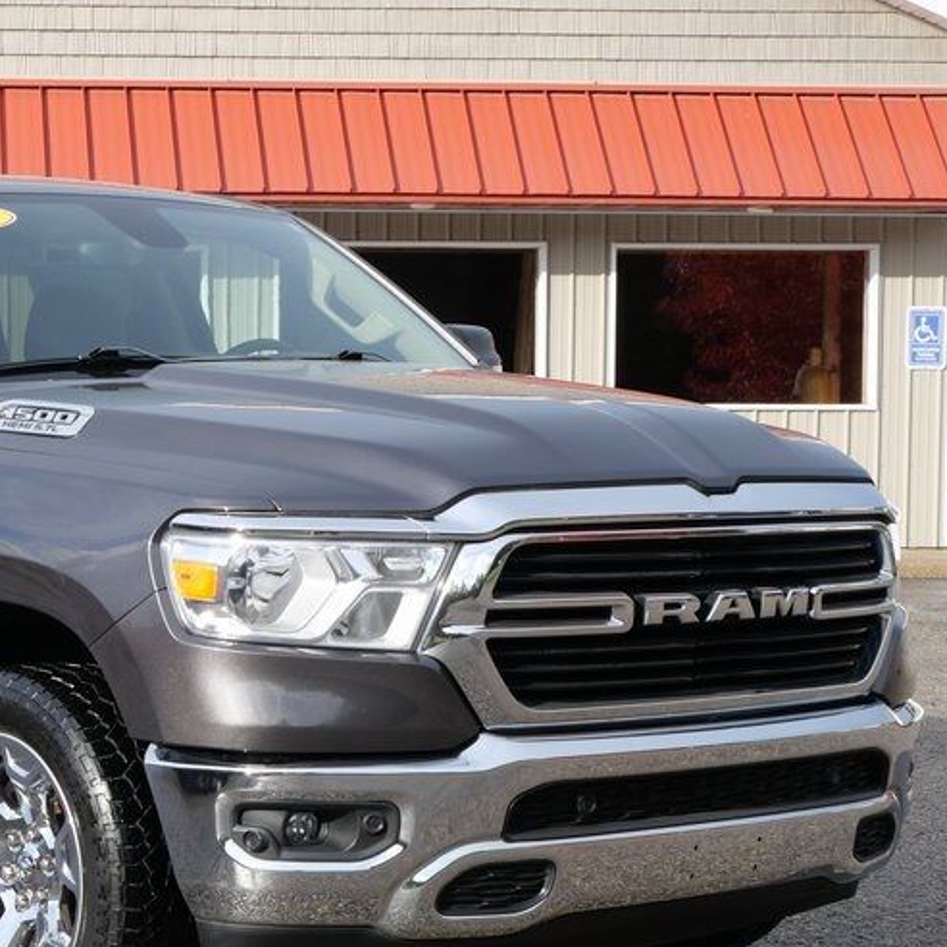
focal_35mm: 92
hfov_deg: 18.4
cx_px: 13
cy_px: 645
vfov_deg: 18.8
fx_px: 2848
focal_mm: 25
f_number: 8
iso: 200
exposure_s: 1/250
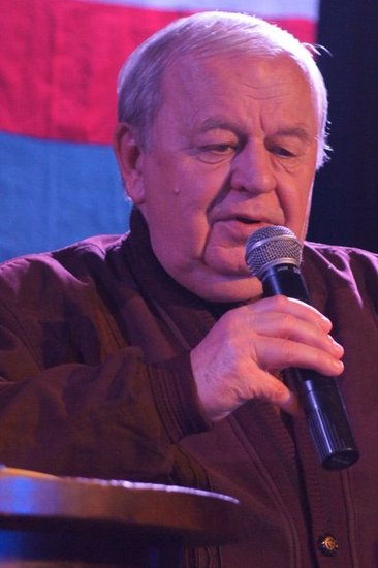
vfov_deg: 9.8
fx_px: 3311
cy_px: 284
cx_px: 189
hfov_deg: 6.5
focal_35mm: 210
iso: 3200
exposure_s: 1/30
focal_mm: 140
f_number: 5.6
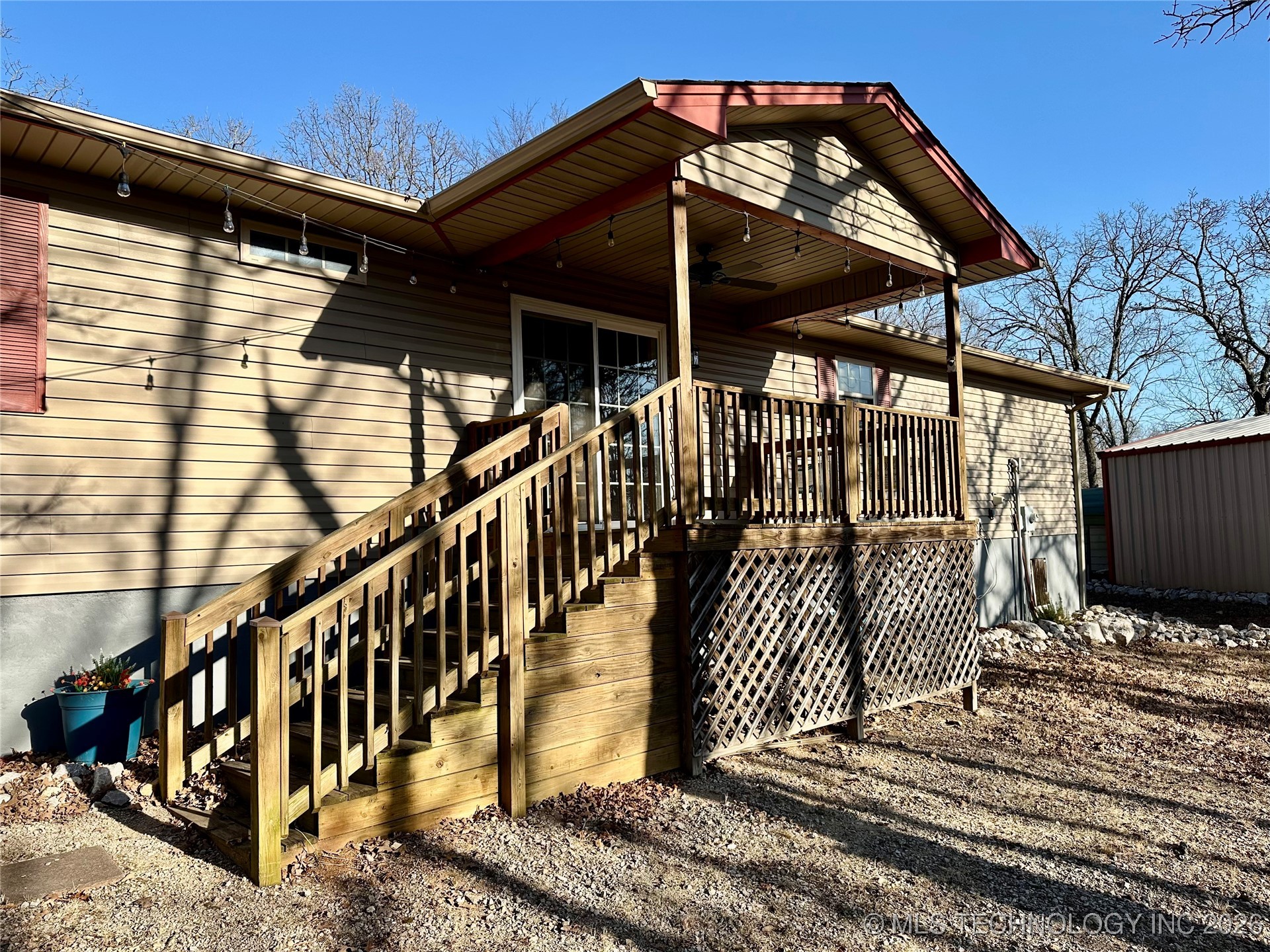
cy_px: 476
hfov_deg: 71.6
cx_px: 635
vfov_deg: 56.8
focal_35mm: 24
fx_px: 881
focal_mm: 6.86
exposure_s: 1/2469
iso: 80
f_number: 1.78
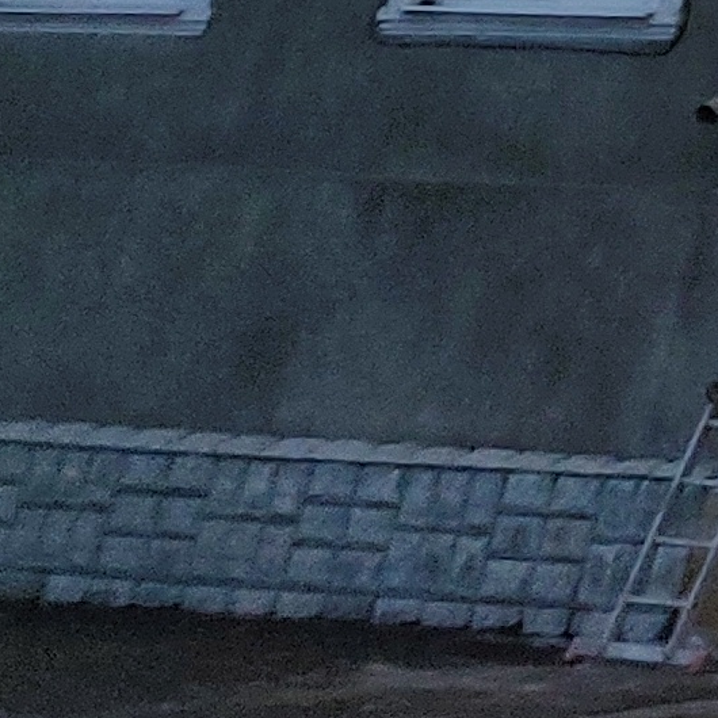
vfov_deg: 8.3
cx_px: 2956
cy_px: -1035
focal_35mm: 192
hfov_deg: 6.9
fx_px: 4506
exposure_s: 1/50
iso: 160
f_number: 1.7
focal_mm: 4.25
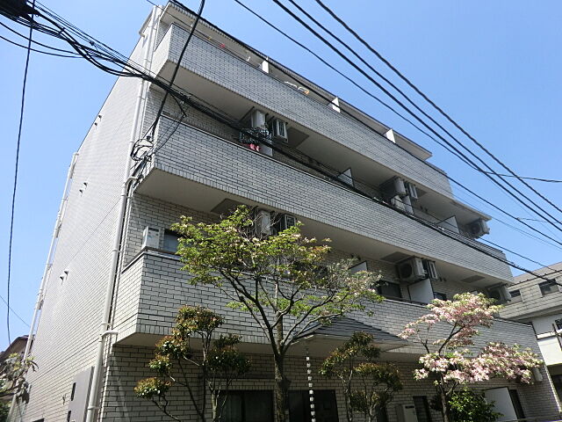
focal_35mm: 24
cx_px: 281
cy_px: 211
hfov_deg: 71.6
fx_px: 390
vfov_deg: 56.8
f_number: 3.2
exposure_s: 1/1000
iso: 80
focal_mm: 4.3
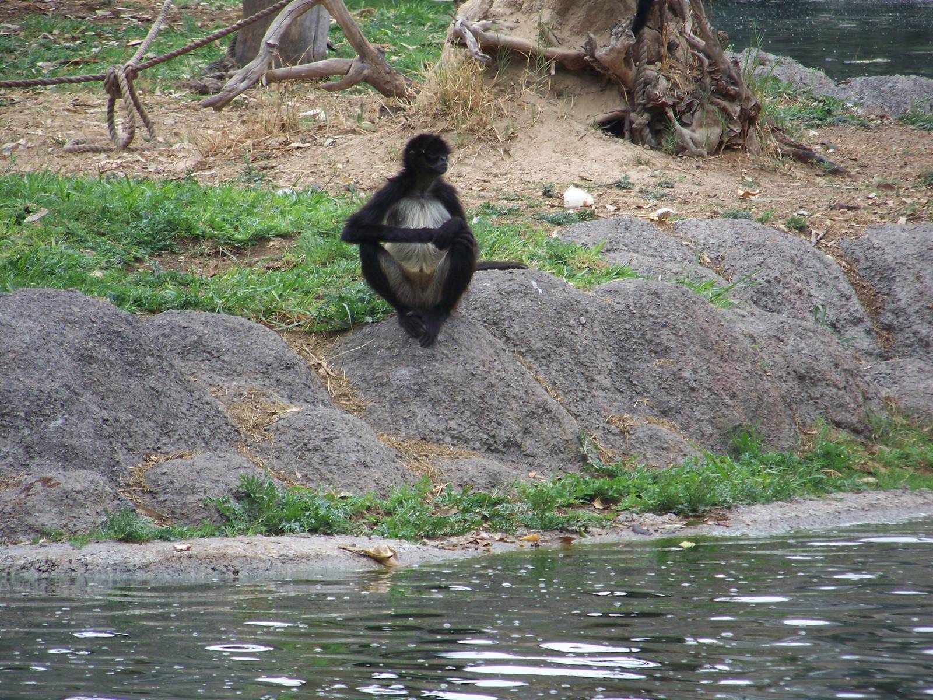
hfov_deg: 4.6
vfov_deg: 3.4
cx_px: 466
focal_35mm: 432
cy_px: 350
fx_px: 11644
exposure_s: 1/125
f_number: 4.8
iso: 64
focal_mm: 70.2
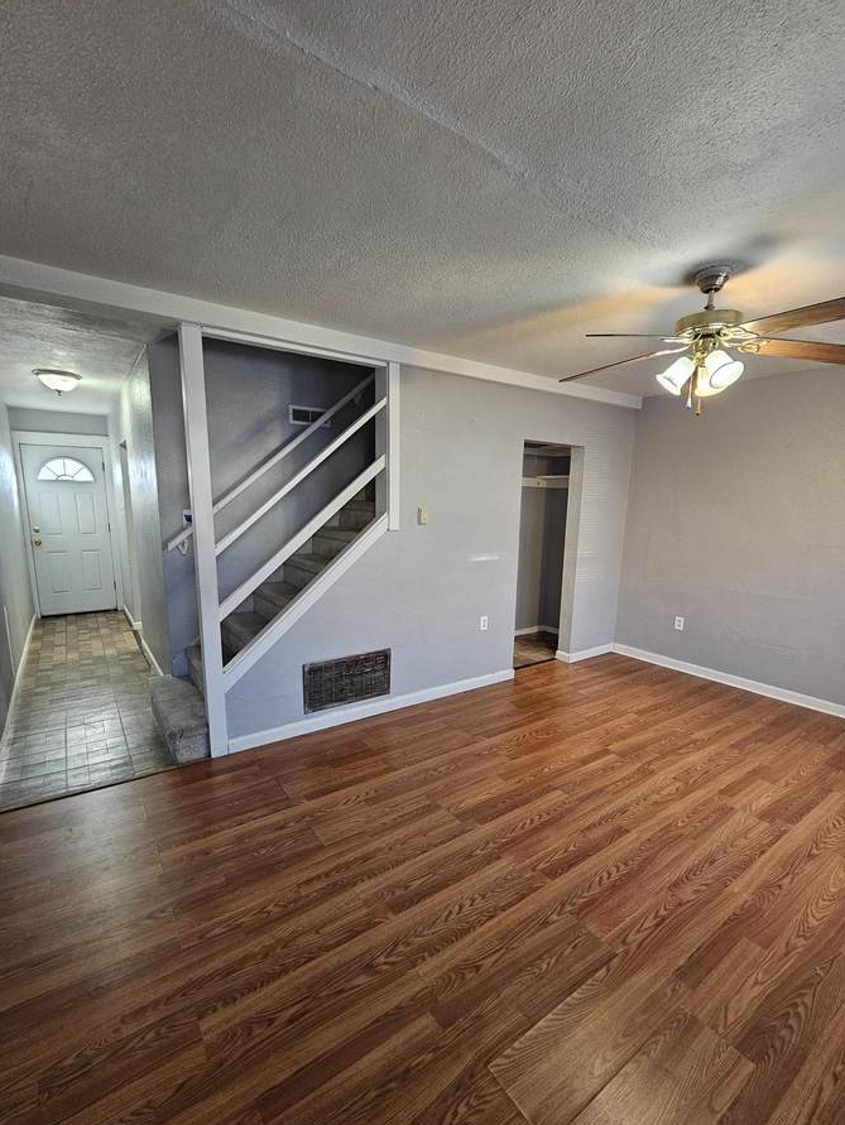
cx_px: 416
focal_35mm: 14
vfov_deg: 101.9
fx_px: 455
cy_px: 593
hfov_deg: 85.7
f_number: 2.2
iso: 320
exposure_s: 1/30
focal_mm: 2.2
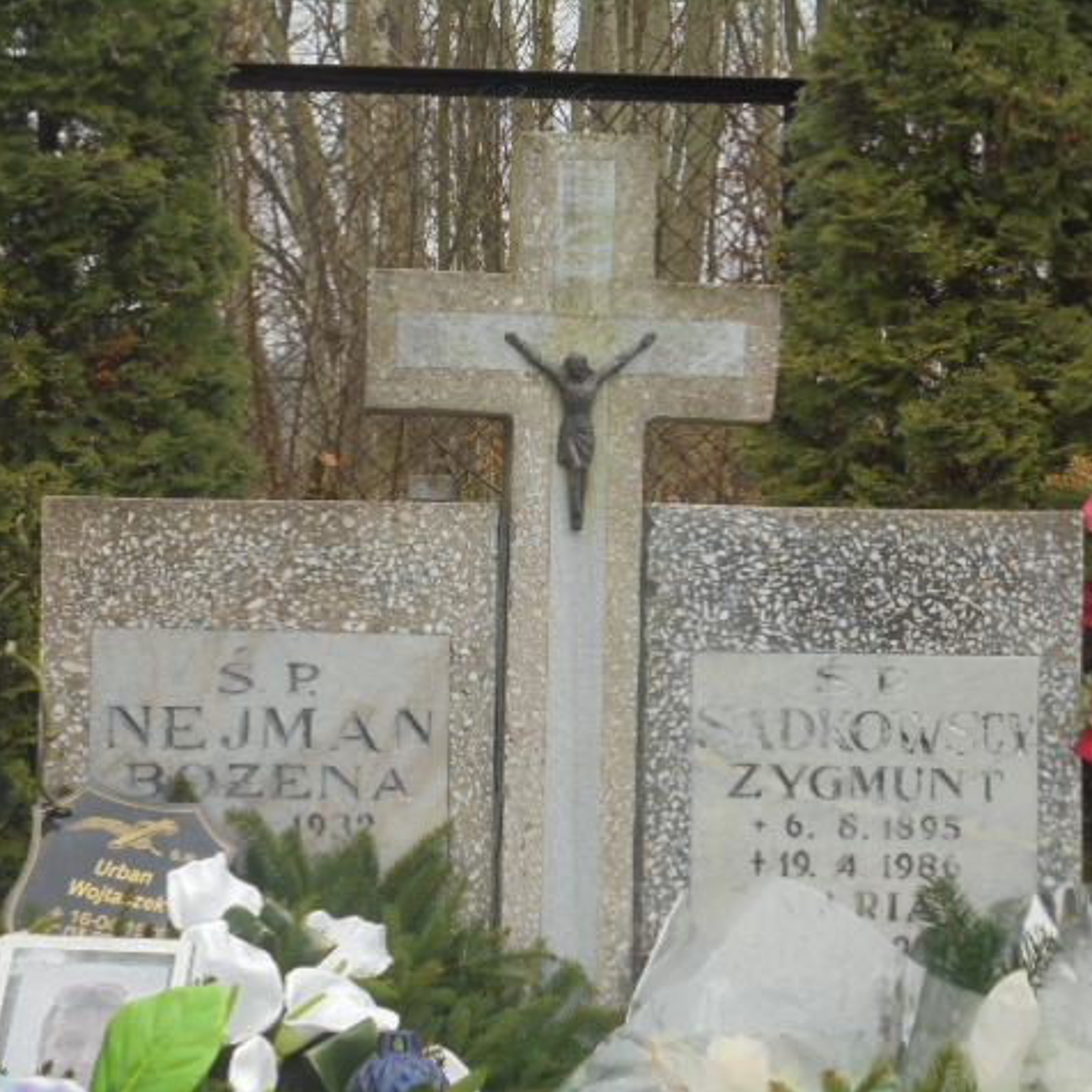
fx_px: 2712
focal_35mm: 76
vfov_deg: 22.8
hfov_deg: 22.8
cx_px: 505
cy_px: 546
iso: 100
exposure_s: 1/30
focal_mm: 11.5
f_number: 5.6
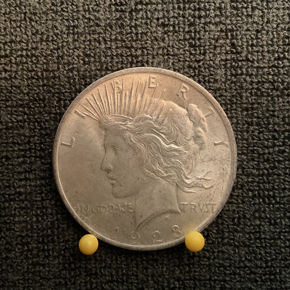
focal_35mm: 35
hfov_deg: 47.2
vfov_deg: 47.2
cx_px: 136
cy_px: 144
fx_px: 332
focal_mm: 3
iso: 500
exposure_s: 1/24
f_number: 1.8
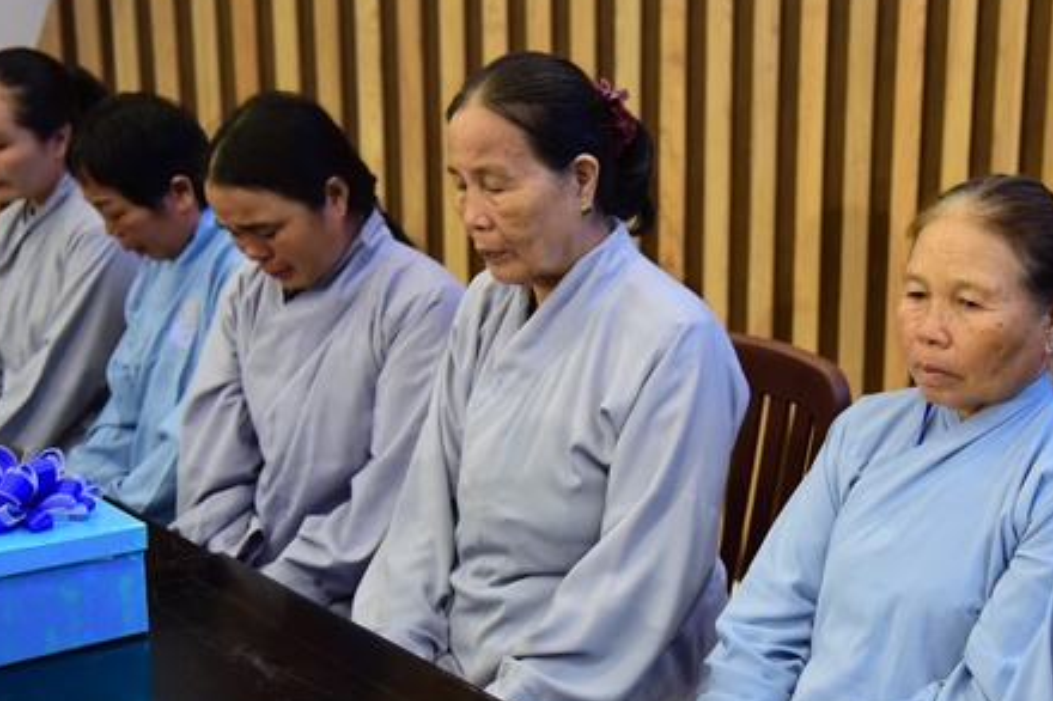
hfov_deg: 29.5
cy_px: 370
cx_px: 670
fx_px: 1988
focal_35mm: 68
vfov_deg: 20.0
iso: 1600
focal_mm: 46
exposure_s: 1/60
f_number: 4
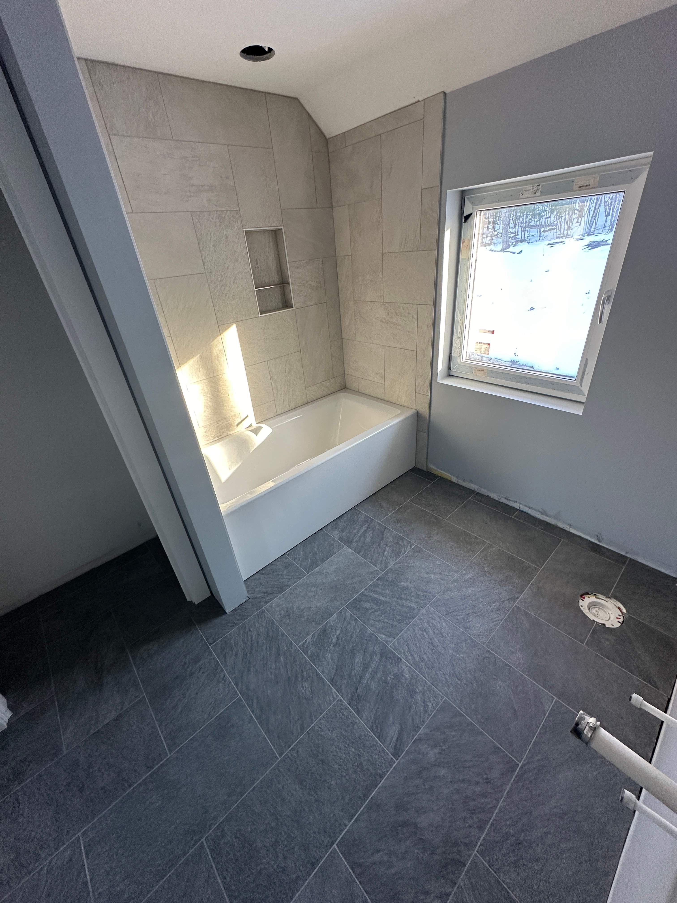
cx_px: 338
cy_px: 452
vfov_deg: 102.1
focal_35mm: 14
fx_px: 365
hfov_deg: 85.7
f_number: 2.2
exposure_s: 1/99
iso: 200
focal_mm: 2.22
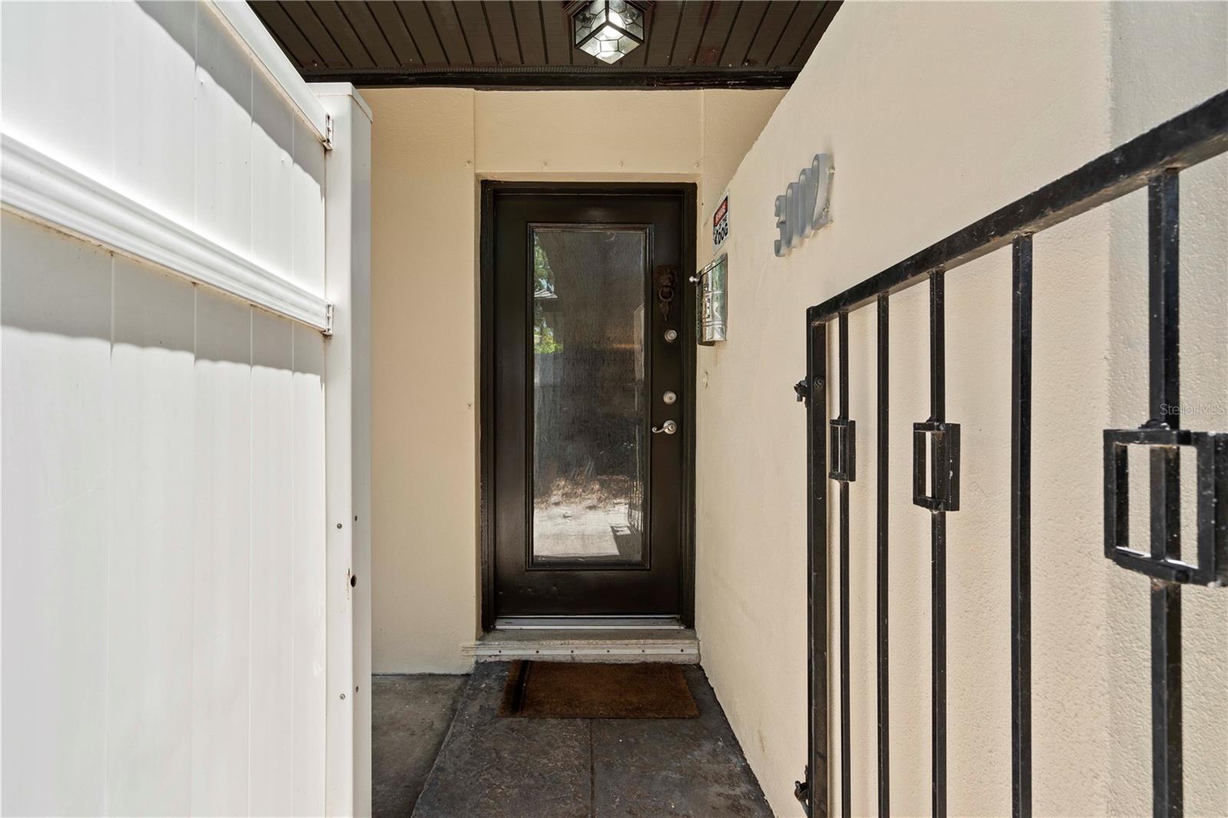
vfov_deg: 73.7
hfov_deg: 96.7
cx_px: 614
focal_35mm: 16
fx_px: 546
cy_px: 409
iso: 250
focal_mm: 16
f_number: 8
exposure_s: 1/40
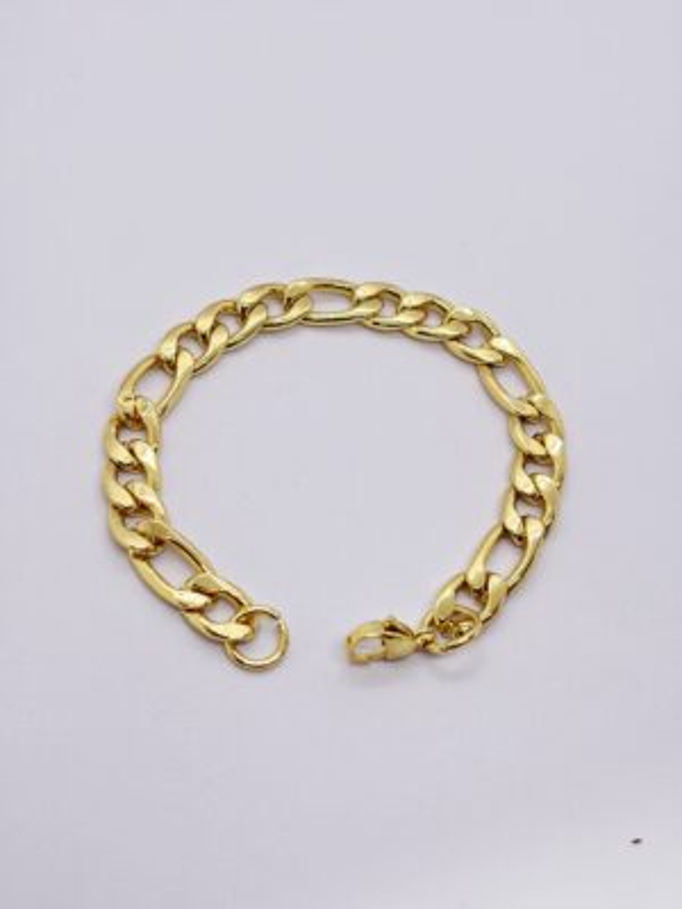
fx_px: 1366
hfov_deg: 28.0
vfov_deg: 36.8
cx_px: 341
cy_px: 454
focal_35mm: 52
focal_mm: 5.96
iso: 32
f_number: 1.6
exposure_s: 1/169
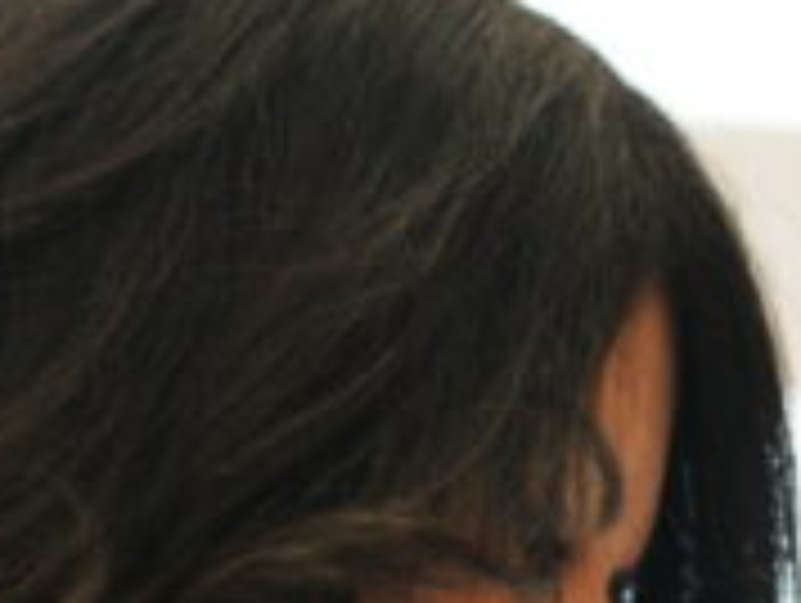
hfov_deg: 4.2
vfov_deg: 3.2
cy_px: 1190
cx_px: 940
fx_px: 10890
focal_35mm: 470
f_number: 2
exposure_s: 1/320
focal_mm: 85
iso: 100
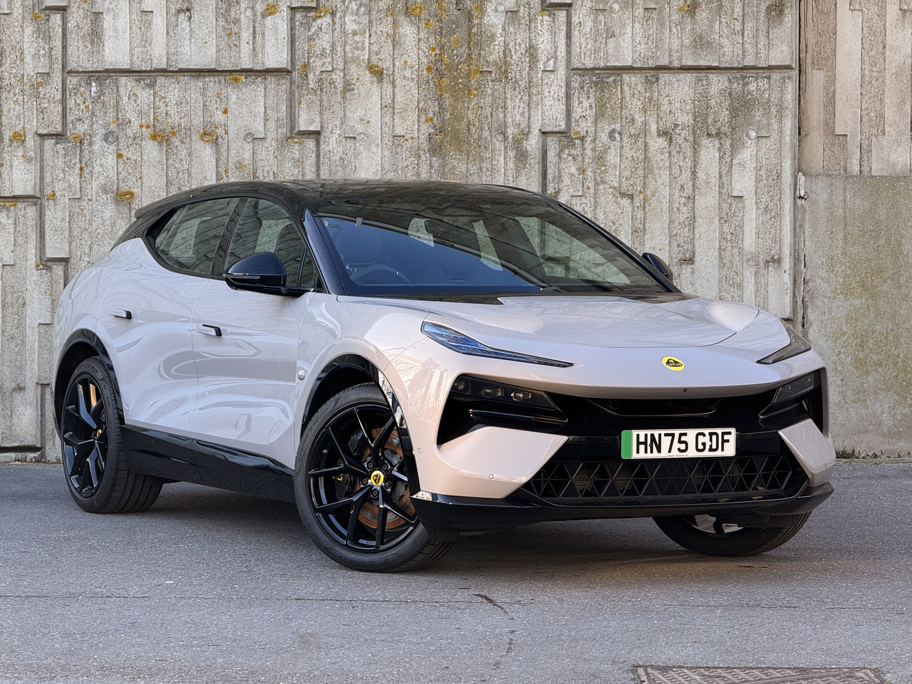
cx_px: 456
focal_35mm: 120
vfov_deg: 12.3
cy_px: 342
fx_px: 3162
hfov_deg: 16.4
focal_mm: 15.66
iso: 64
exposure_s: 1/101
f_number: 2.8
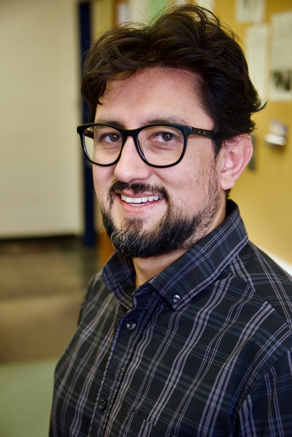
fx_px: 850
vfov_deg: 28.8
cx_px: 146
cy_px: 218
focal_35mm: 70
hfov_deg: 19.5
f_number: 5
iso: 800
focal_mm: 70
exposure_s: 1/40
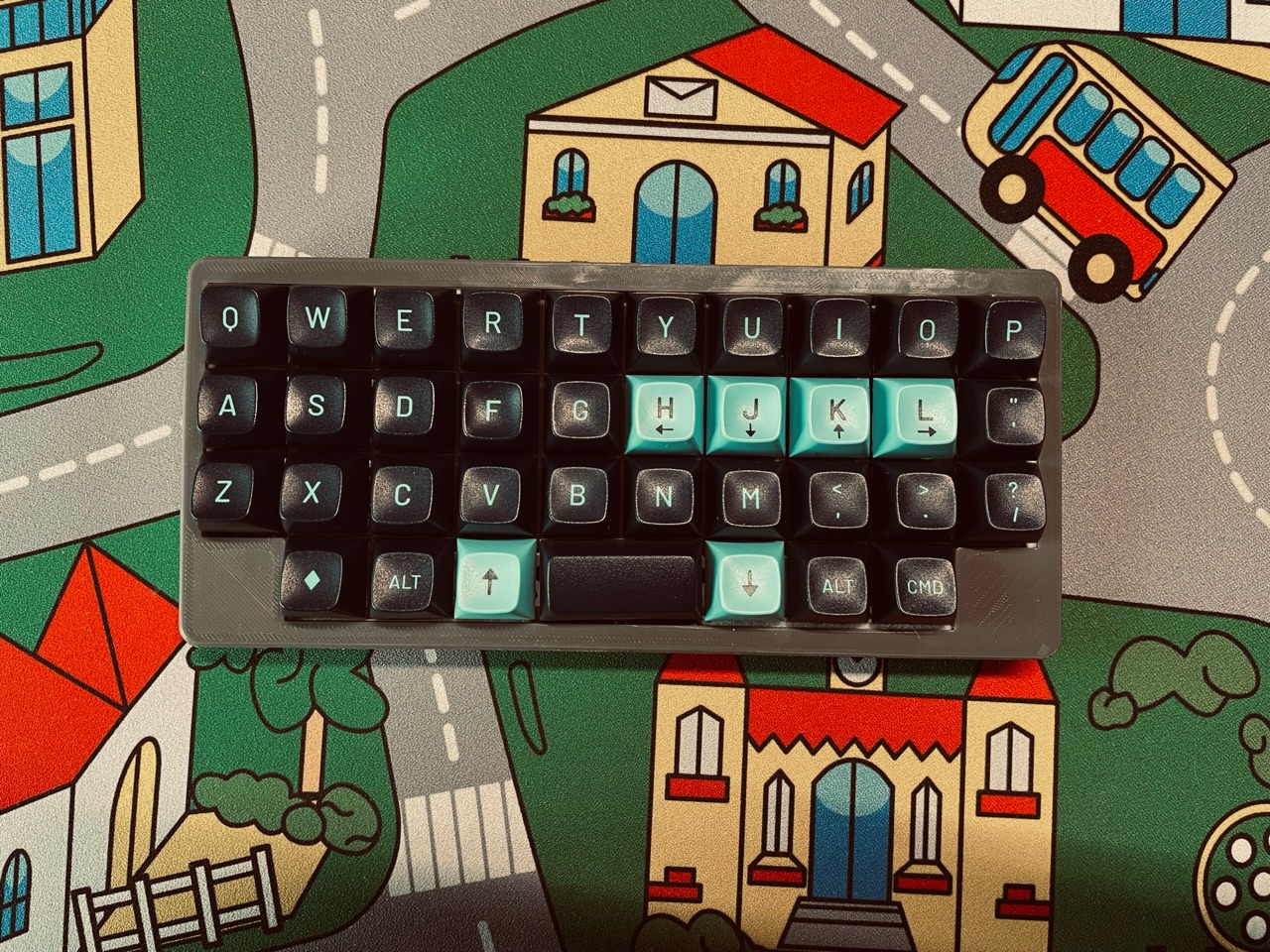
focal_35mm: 26
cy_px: 476
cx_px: 635
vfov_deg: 53.1
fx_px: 954
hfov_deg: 67.3
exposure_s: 1/60
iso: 160
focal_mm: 4.2
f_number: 1.6
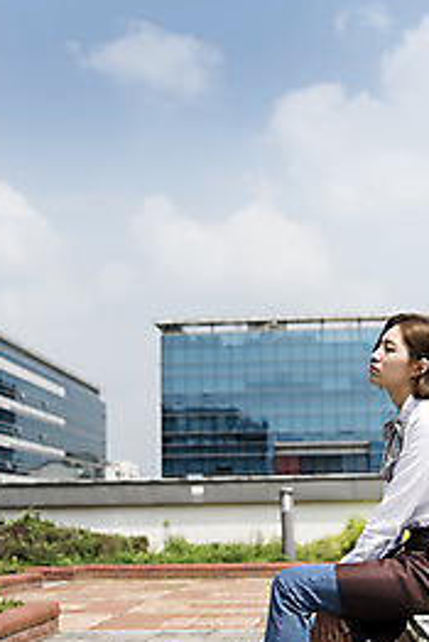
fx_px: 1089
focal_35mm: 61
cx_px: 256
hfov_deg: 22.3
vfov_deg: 32.7
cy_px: 402
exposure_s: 1/6400
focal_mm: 40
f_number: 2.8
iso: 160
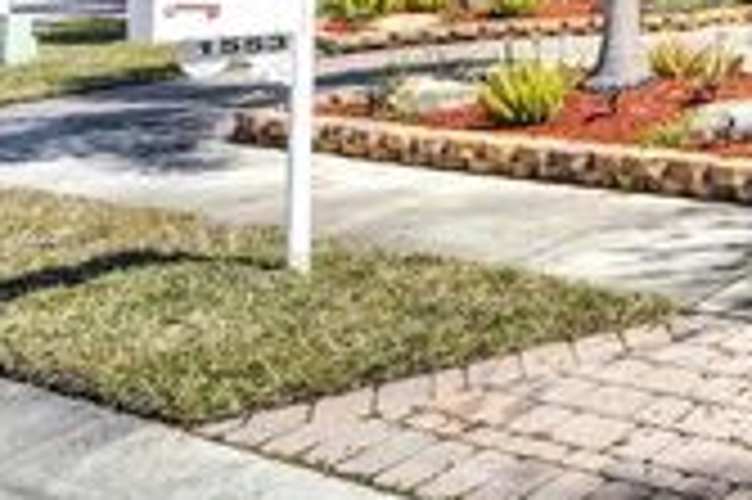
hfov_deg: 29.4
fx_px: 876
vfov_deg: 27.8
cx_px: 1112
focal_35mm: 42
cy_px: -106
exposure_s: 1/500
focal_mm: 14
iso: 1250
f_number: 13
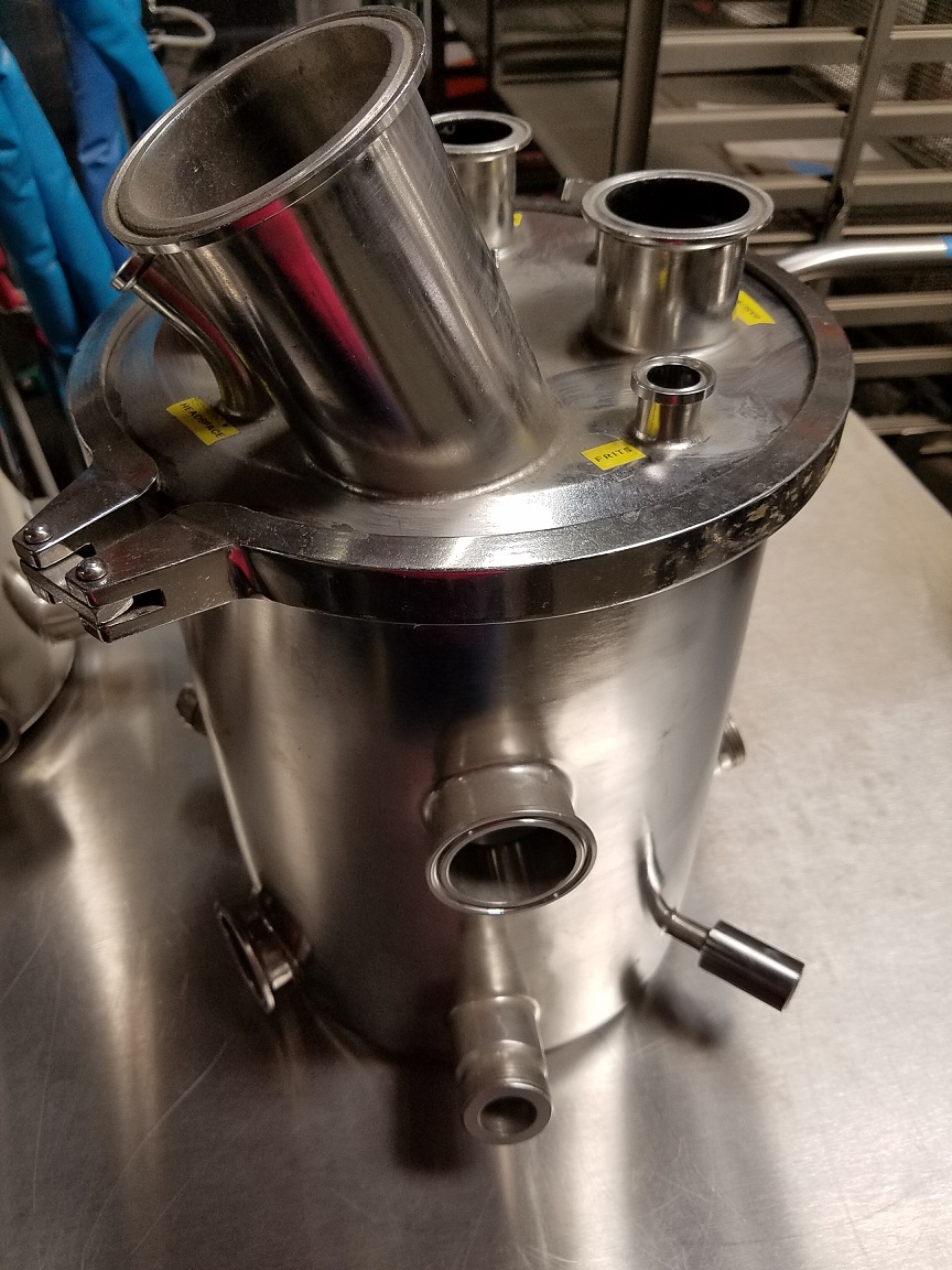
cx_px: 476
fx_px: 953
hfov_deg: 53.1
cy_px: 635
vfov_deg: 67.3
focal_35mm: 26
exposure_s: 1/141
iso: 50
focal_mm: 4.2
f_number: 1.7
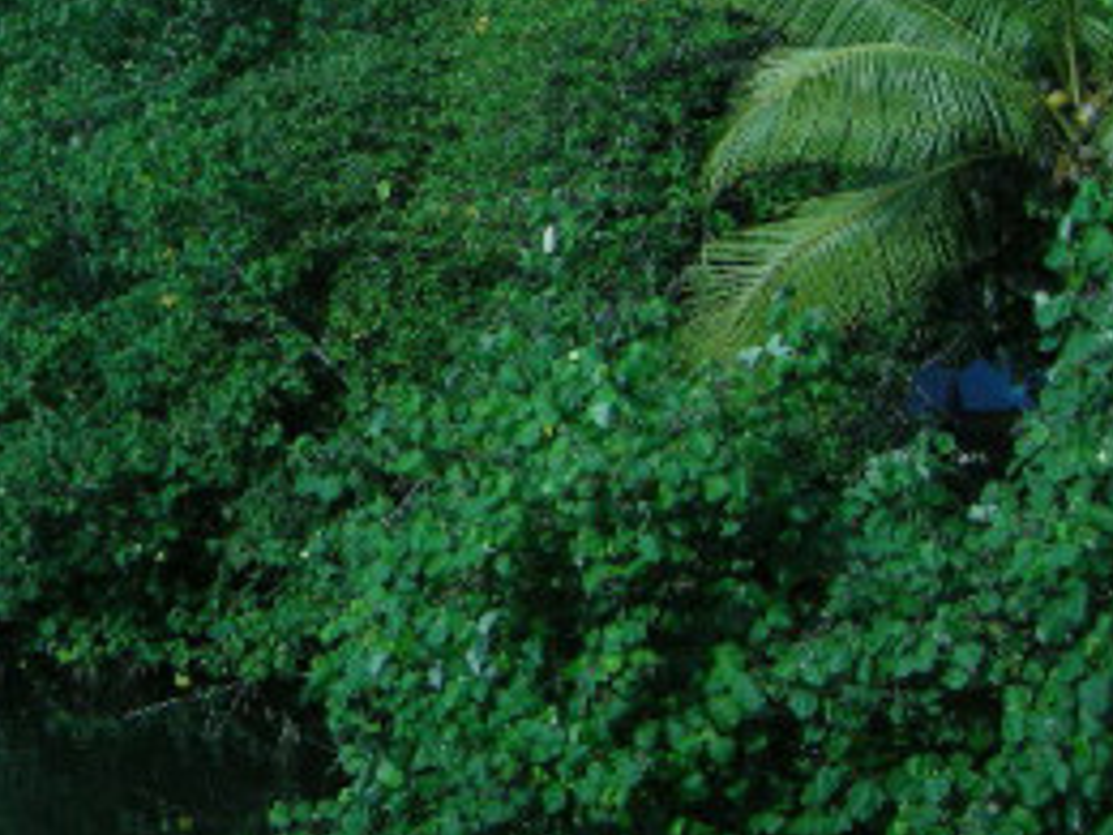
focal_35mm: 101
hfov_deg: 18.9
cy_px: 17
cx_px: -4
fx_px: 3247
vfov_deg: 14.4
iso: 64
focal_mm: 8.5
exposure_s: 1/656
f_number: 2.9
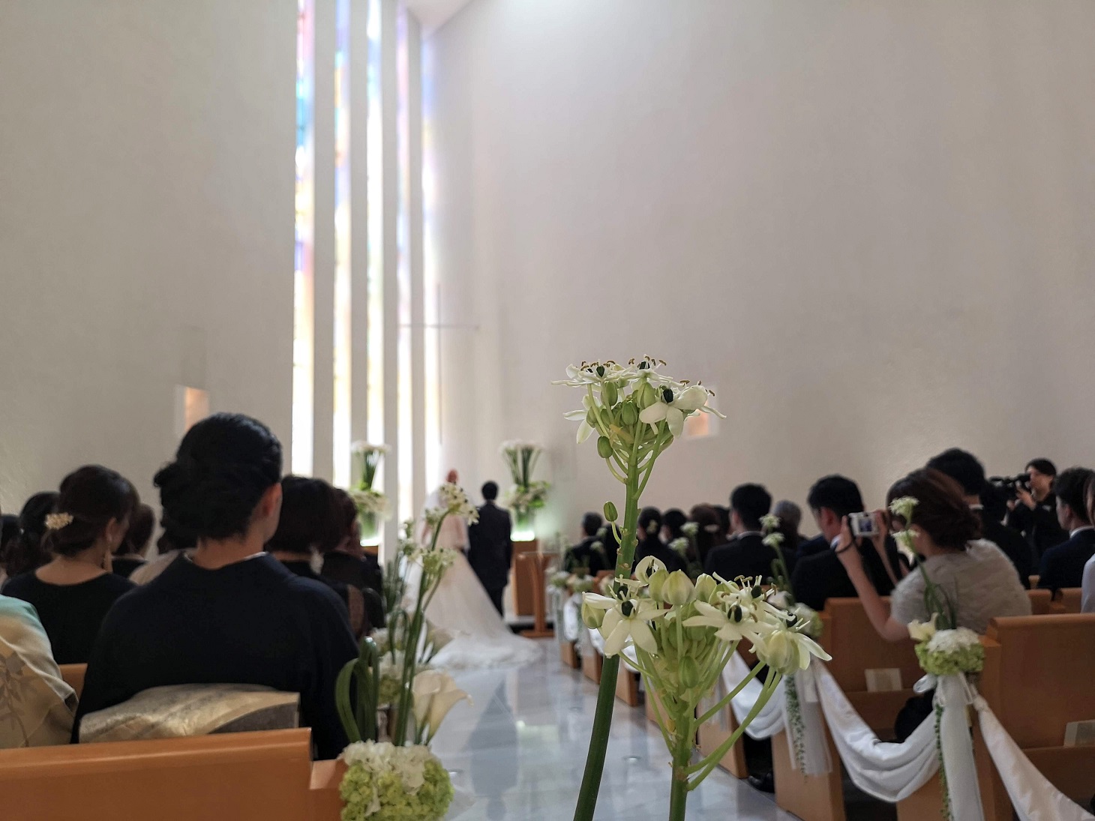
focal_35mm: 27
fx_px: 854
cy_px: 410
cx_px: 548
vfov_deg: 51.4
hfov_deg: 65.3
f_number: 1.8
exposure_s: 1/50
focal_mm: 3.95
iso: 64
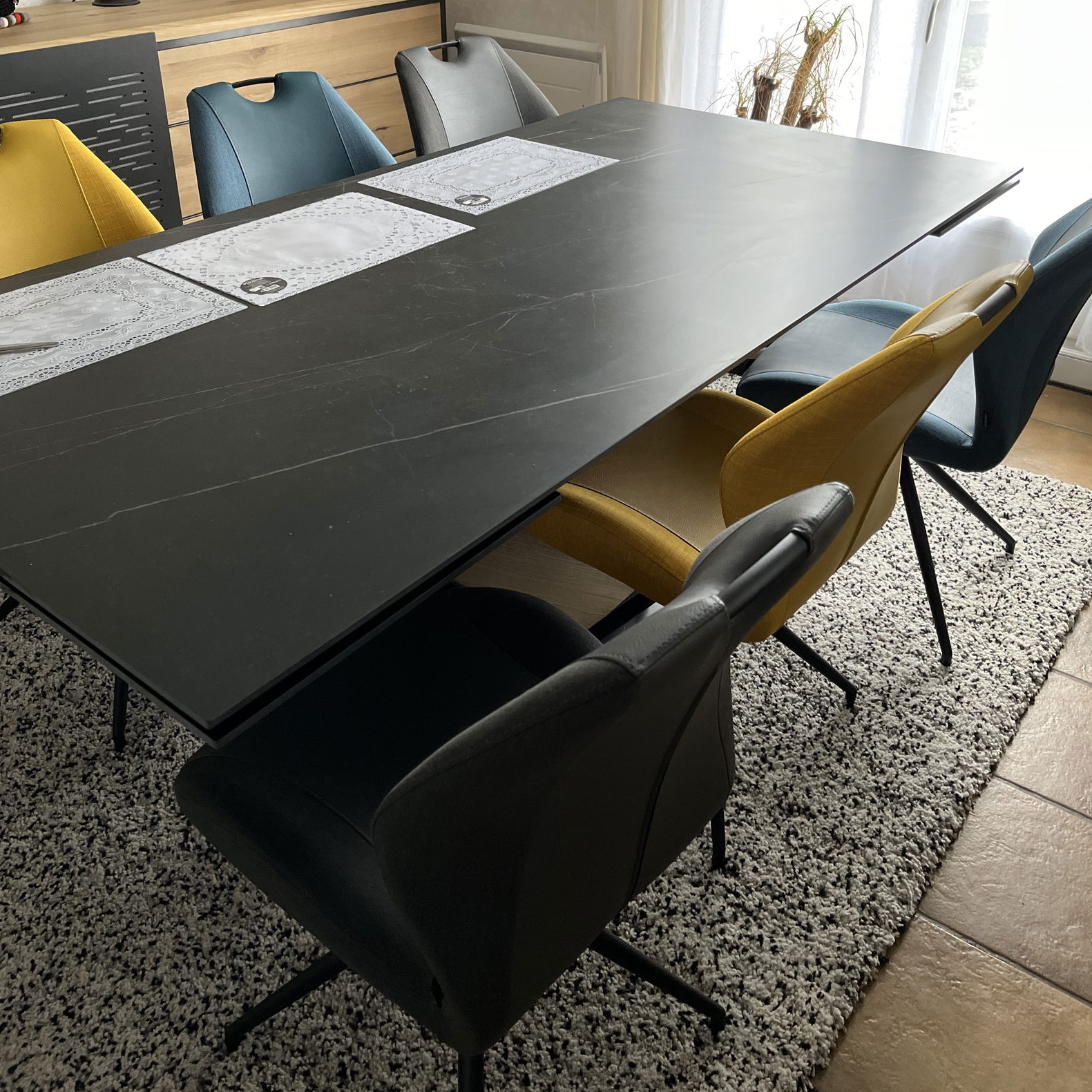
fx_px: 1106
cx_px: 544
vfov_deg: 51.6
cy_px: 365
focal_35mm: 31
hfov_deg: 52.5
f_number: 1.6
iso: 200
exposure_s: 1/60
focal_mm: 5.1
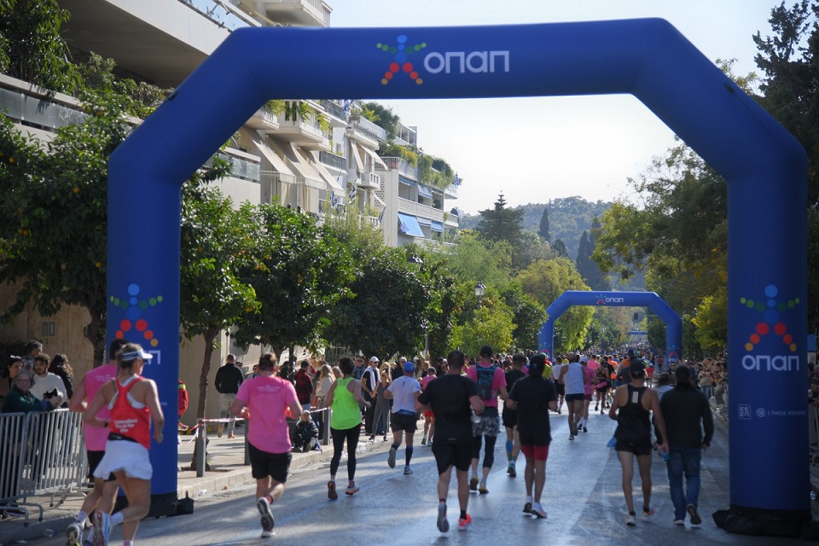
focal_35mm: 78
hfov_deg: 26.0
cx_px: 410
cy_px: 273
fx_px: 1774
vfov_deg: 17.5
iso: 640
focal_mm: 78
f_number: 4
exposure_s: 1/5000
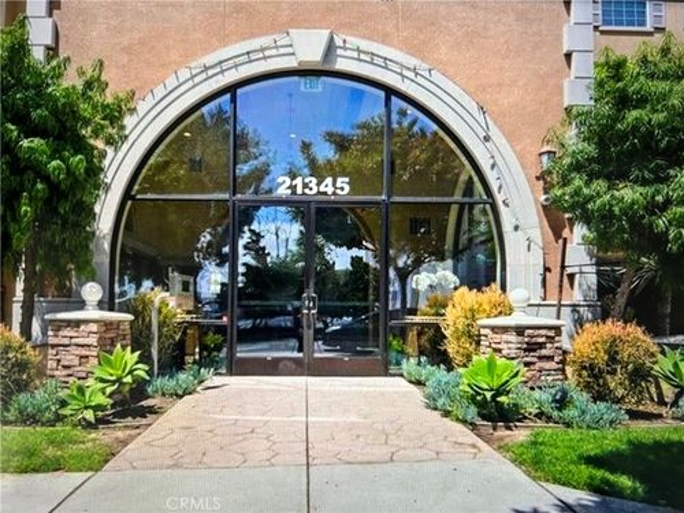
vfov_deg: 53.1
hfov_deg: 67.3
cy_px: 256
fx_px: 514
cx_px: 342
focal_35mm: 26
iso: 125
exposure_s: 1/62
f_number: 1.5
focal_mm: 5.7
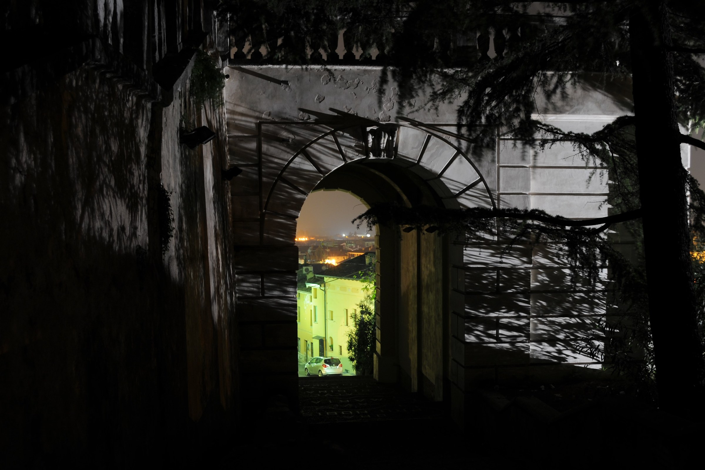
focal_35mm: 33
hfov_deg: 57.2
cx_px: 352
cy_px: 235
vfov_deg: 40.0
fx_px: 646
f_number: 5
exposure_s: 30
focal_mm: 22
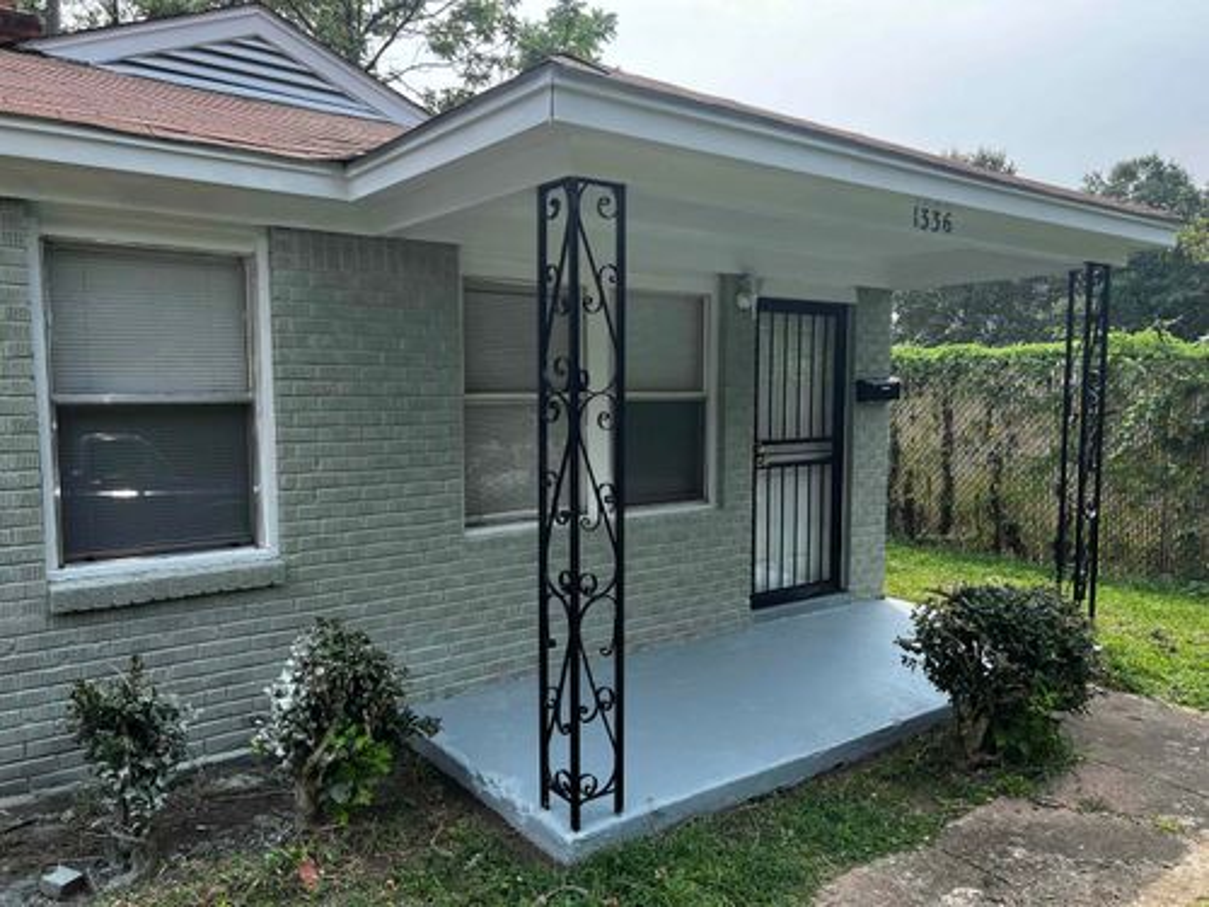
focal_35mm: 26
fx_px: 908
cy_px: 454
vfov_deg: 53.1
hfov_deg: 67.3
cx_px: 604
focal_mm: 5.7
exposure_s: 1/1280
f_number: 1.5
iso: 50
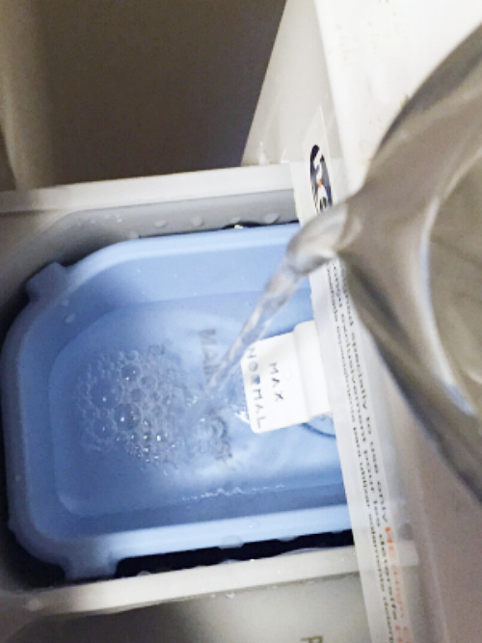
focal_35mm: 29
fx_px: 539
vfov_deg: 61.7
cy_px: 322
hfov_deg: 48.2
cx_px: 241
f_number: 2.2
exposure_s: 1/20
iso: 250
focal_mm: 4.15
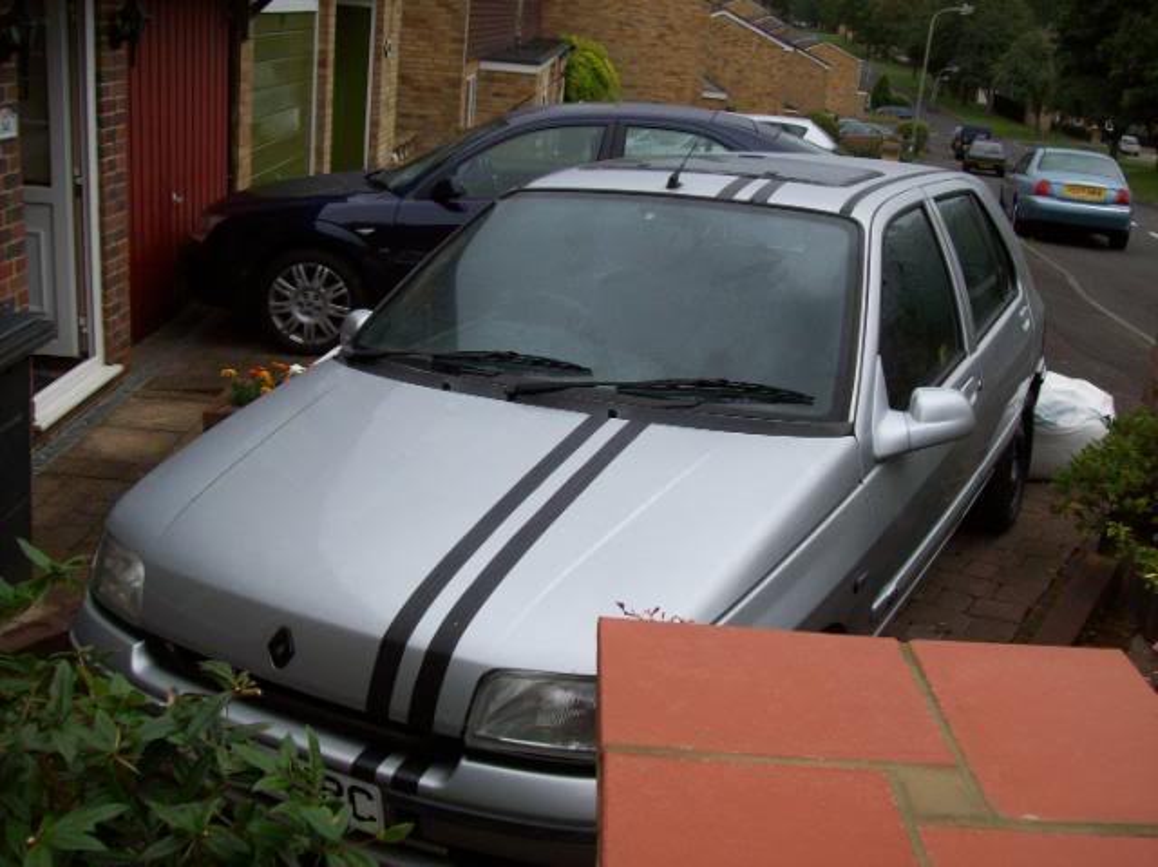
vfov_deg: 39.6
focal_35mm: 36
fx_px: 1203
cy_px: 434
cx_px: 579
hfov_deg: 51.4
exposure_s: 1/290
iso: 80
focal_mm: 6
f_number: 2.7
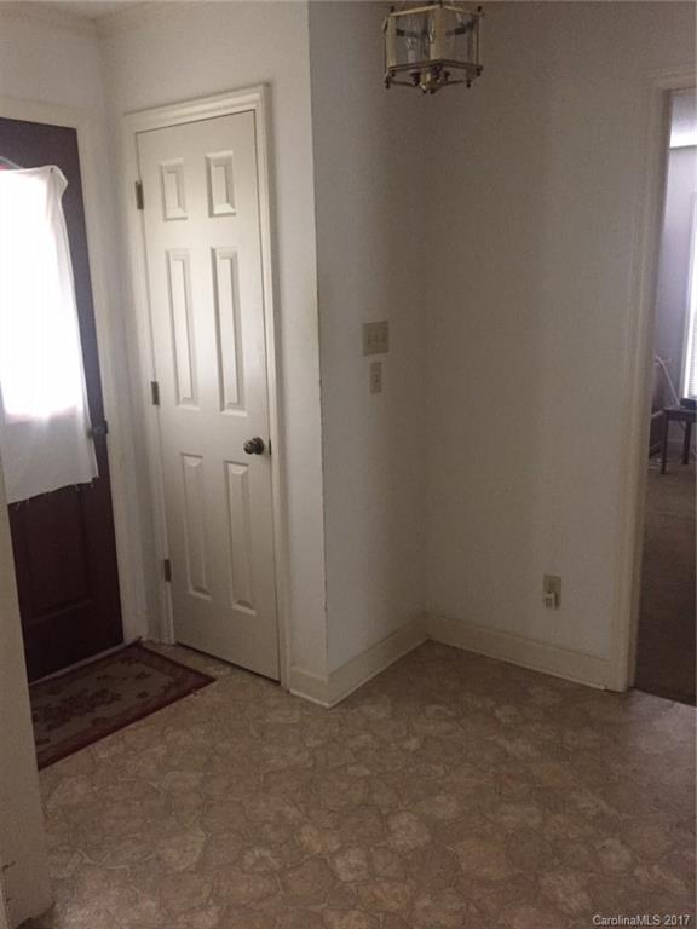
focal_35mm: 29
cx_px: 348
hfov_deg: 48.2
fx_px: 779
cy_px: 464
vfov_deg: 61.7
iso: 250
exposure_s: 1/15
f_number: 2.2
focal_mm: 4.15
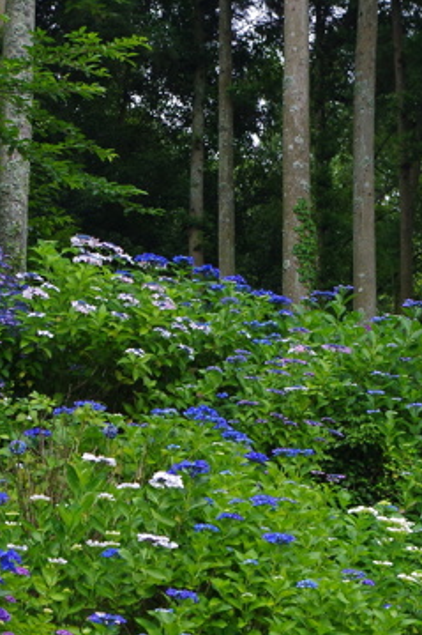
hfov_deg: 10.5
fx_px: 2305
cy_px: 398
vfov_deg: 15.6
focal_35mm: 131
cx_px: 237
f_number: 5.6
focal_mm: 30.63
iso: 400
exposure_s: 1/250
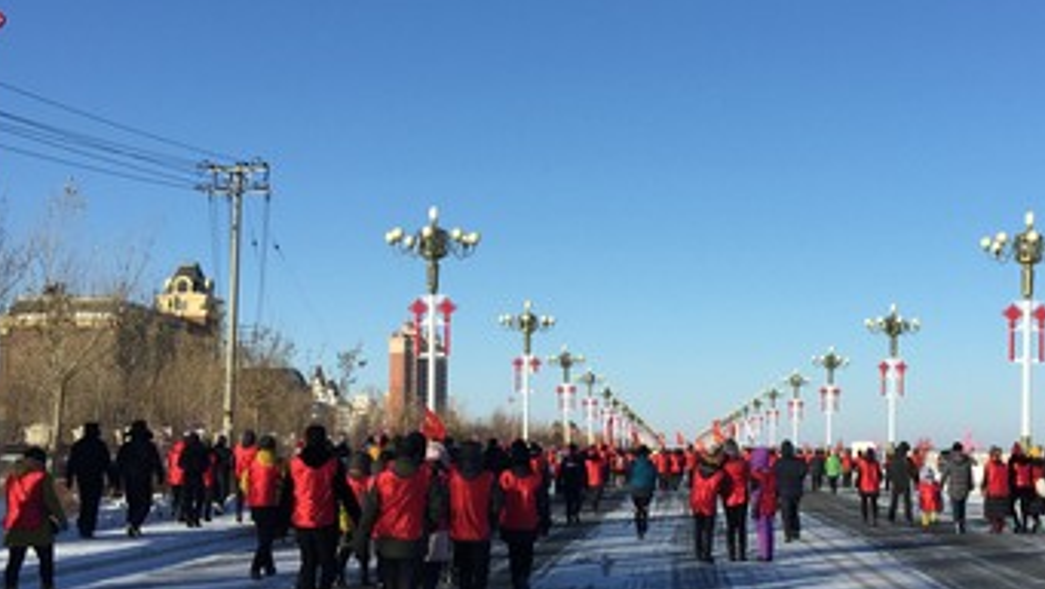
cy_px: 387
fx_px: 1414
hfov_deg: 40.3
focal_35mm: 51
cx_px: 662
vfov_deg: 23.4
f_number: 2.2
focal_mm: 4.15
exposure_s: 1/2326
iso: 32
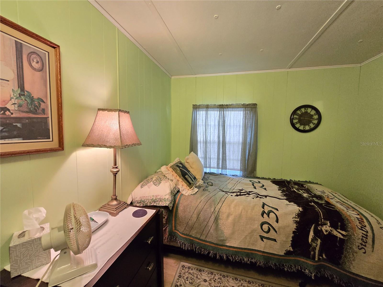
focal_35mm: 13
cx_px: 192
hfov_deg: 106.2
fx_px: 144
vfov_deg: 89.9
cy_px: 144
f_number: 2.2
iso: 800
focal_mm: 2.2
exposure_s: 1/60
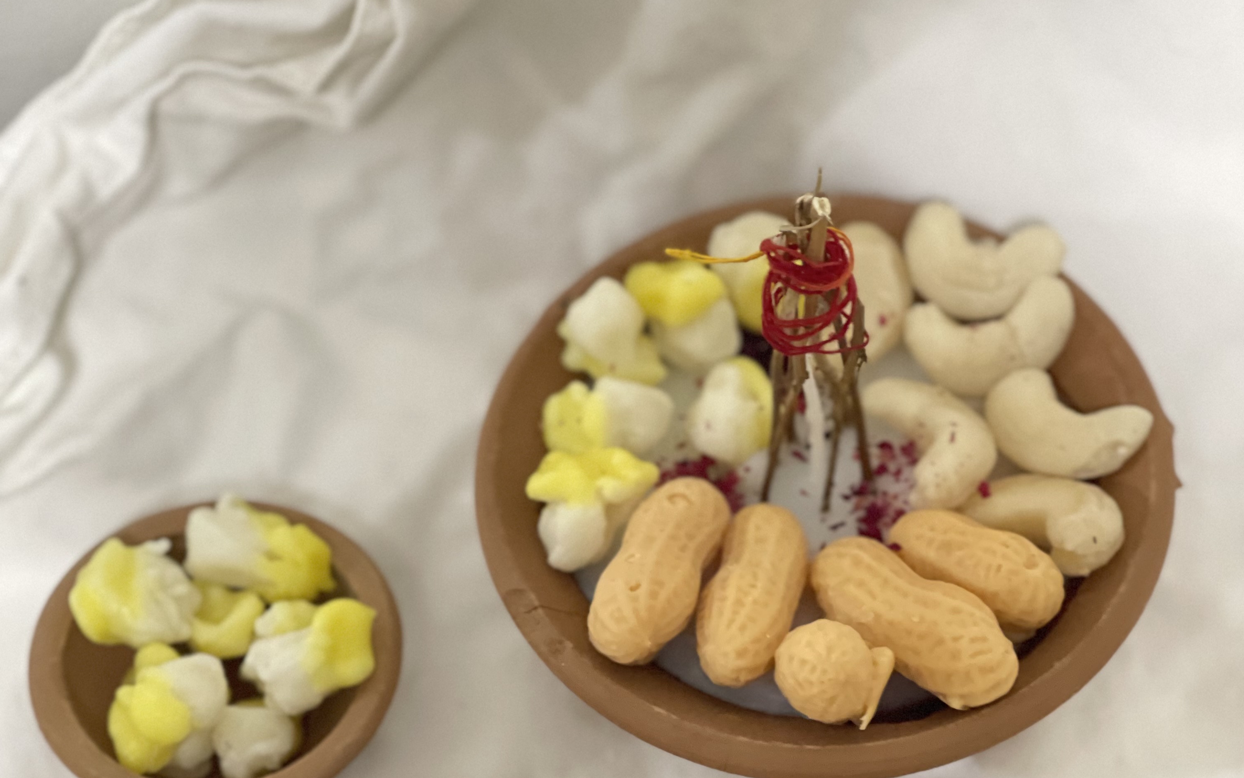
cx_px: 624
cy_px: 697
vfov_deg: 14.2
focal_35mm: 91
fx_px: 3085
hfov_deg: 22.8
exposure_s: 1/15
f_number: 2.2
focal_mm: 7.5
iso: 500
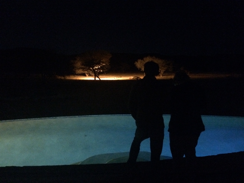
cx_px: 122
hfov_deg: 61.7
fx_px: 204
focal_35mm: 29
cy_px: 92
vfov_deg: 48.2
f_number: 2.2
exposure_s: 1/17
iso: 2000
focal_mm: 4.15
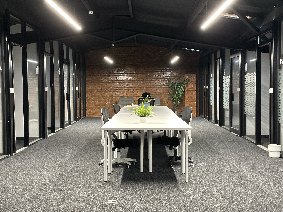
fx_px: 392
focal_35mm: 48
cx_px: 142
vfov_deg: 30.3
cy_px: 106
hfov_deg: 39.7
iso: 200
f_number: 1.78
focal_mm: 6.86
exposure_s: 1/33
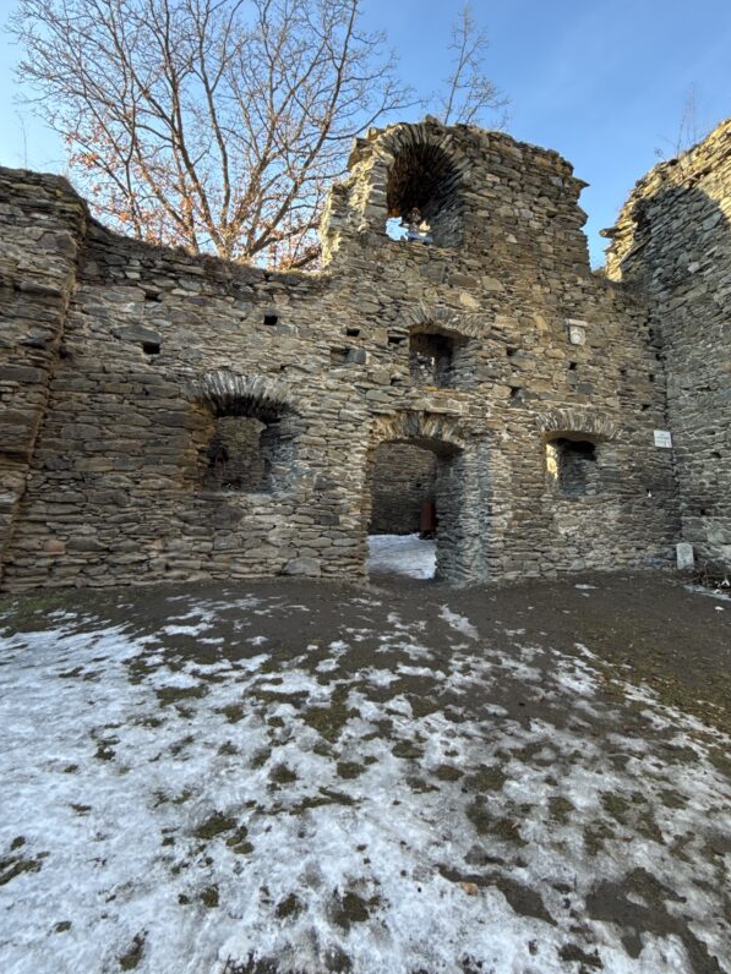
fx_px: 507
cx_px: 419
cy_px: 363
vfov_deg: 86.0
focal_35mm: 18
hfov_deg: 71.2
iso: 64
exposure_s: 1/248
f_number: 2.2
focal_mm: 2.22
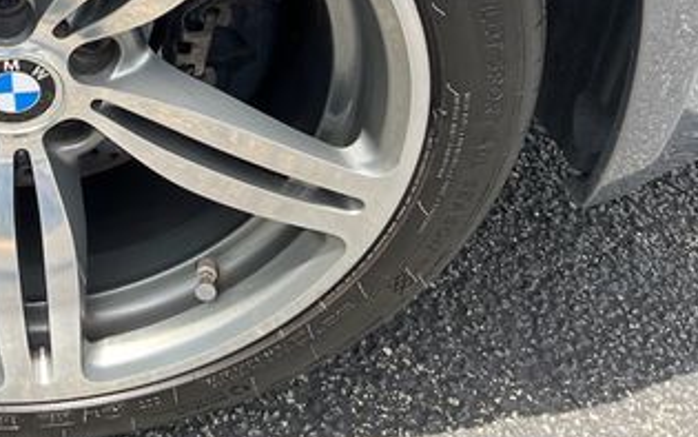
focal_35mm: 56
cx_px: 24
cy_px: -27
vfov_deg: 22.1
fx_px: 1065
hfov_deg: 33.6
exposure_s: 1/594
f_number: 1.5
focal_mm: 5.7
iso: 50
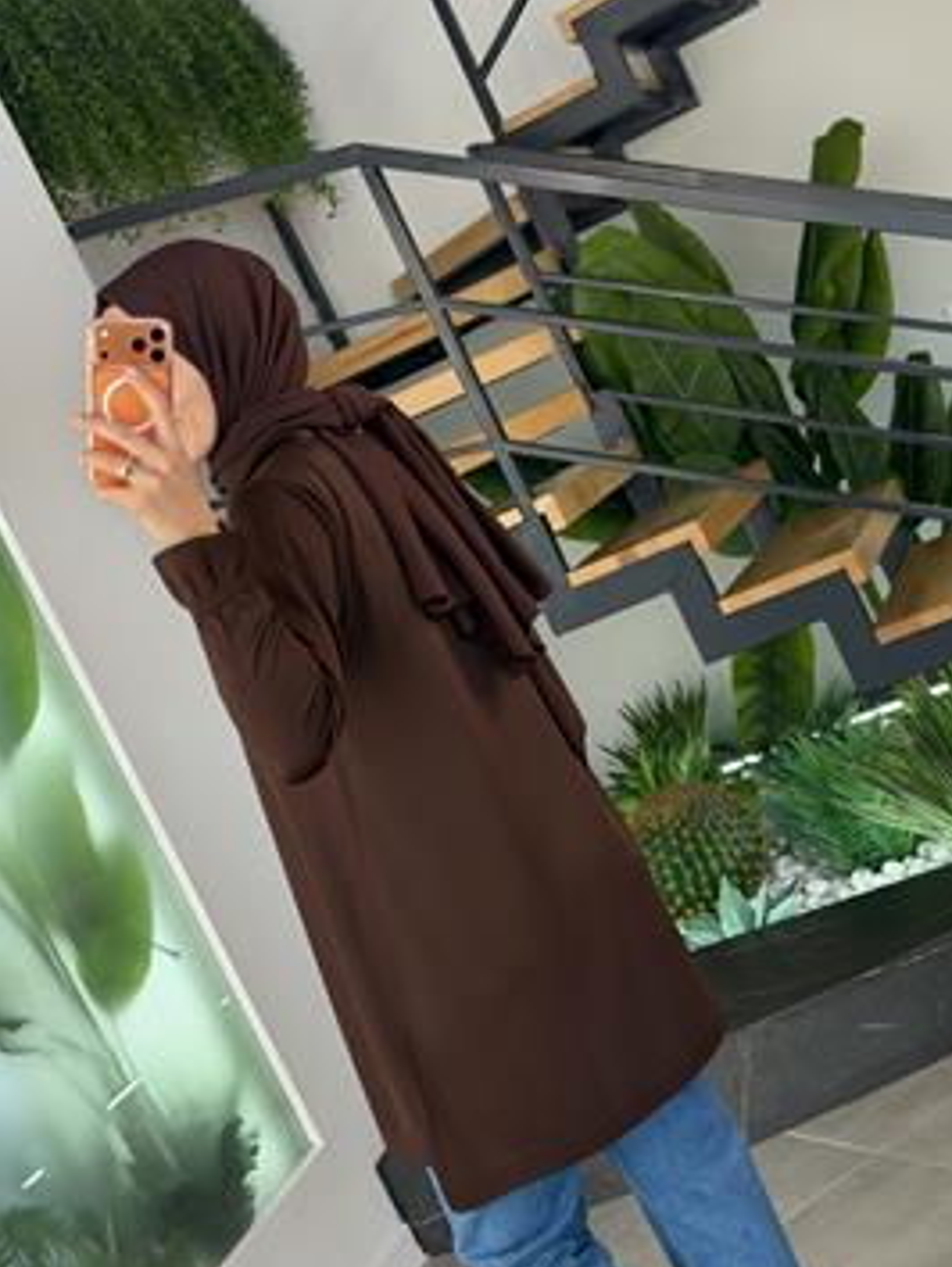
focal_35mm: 56
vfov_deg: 34.3
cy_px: 617
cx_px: 433
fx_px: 2051
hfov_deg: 26.1
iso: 50
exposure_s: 1/177
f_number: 1.78
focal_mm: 6.76
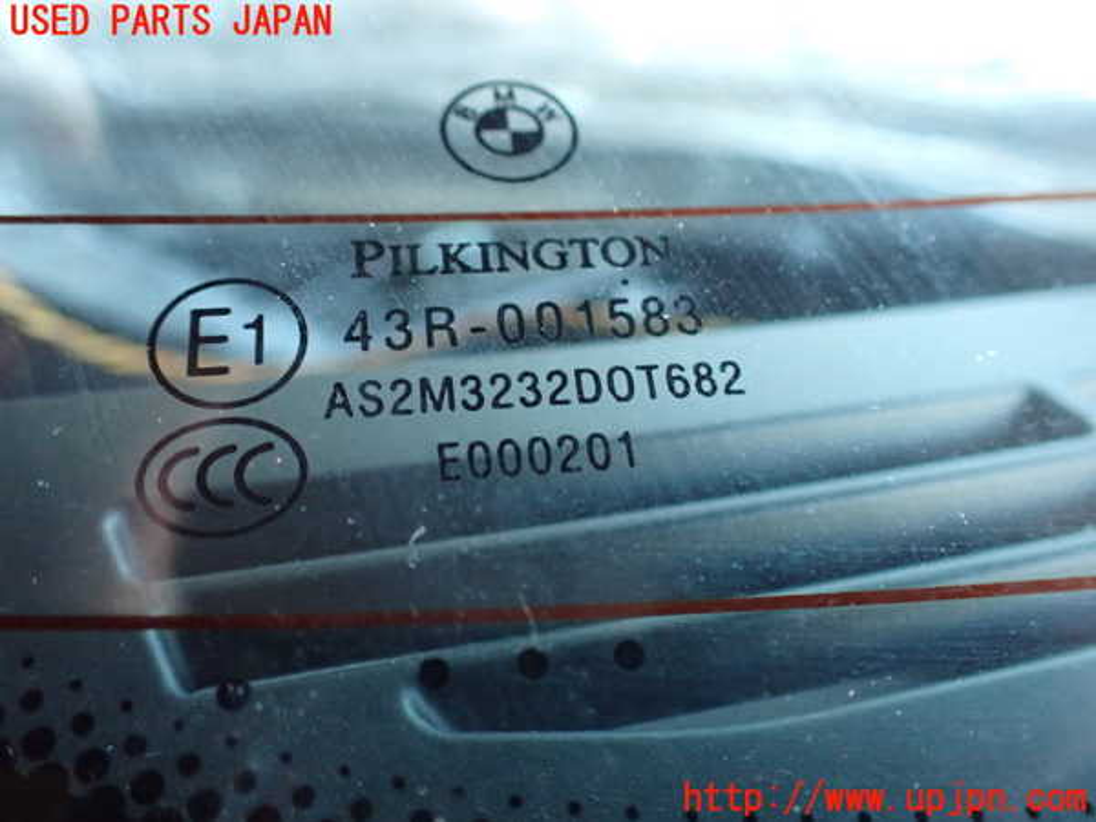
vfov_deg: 46.8
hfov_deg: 60.0
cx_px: 548
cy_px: 411
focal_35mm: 30
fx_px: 950
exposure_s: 1/60
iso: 800
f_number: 2.3
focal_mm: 5.4
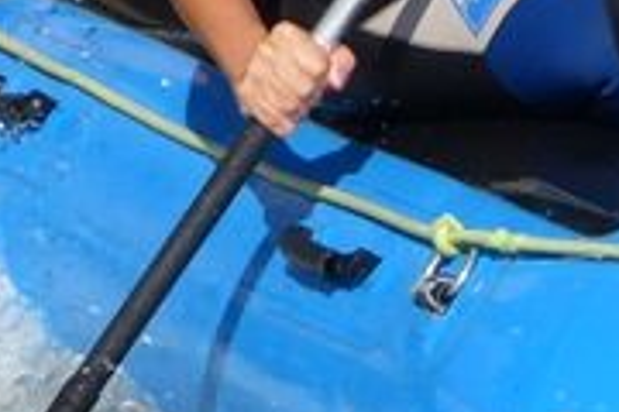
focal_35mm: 830
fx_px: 14270
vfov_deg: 1.7
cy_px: -367
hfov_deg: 2.5
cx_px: 1455
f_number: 4
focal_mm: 25.2
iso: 100
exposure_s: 1/1000
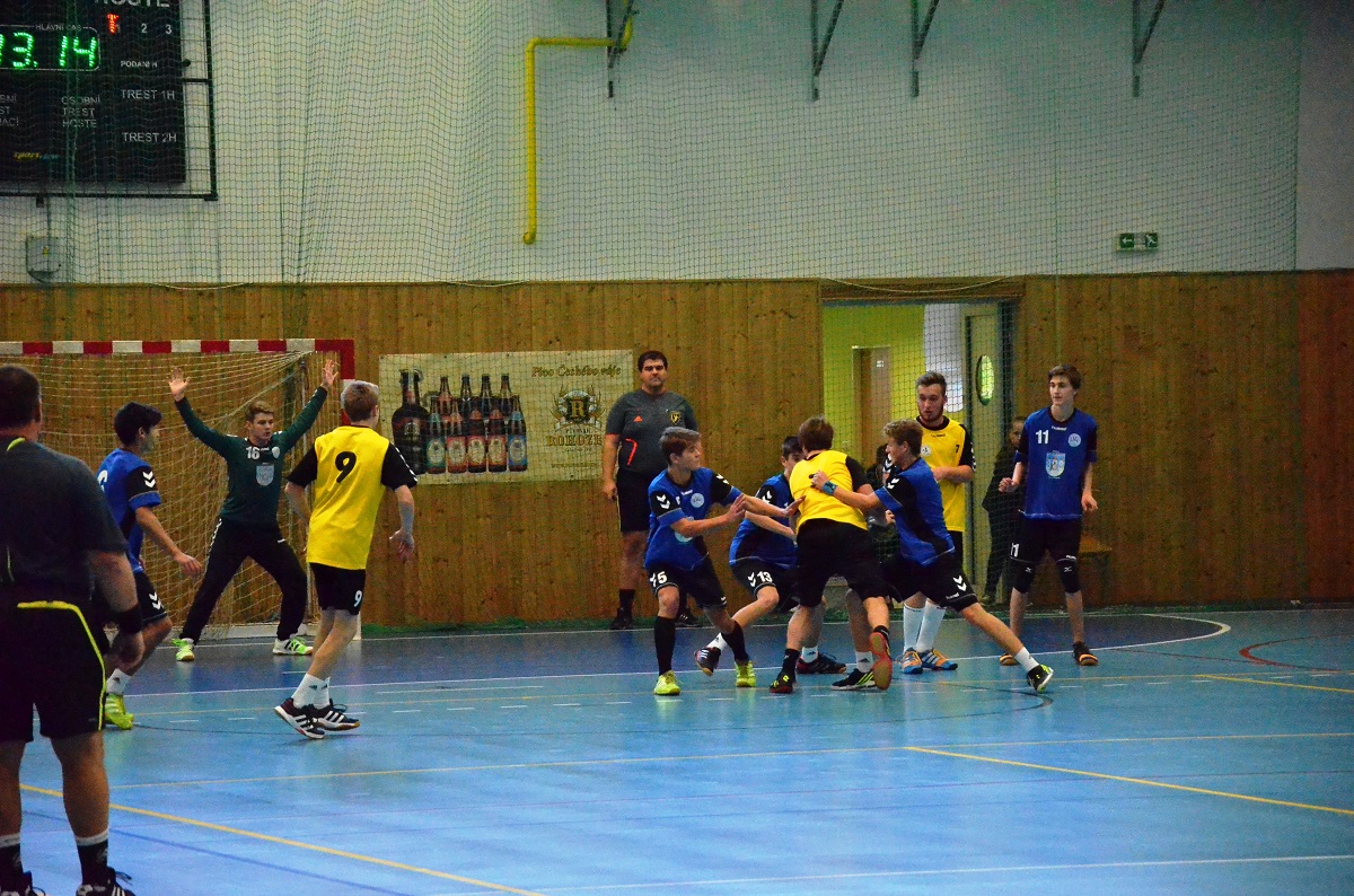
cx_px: 677
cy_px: 448
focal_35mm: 158
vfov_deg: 8.7
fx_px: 5910
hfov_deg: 13.1
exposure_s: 1/1250
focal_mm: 105
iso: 6400
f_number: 5.6
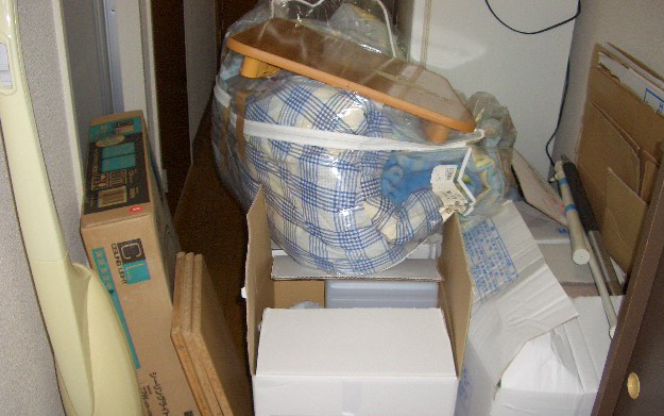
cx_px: 331
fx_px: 688
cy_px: 249
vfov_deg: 33.5
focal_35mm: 38
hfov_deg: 51.5
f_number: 2.6
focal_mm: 5.8
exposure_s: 1/60
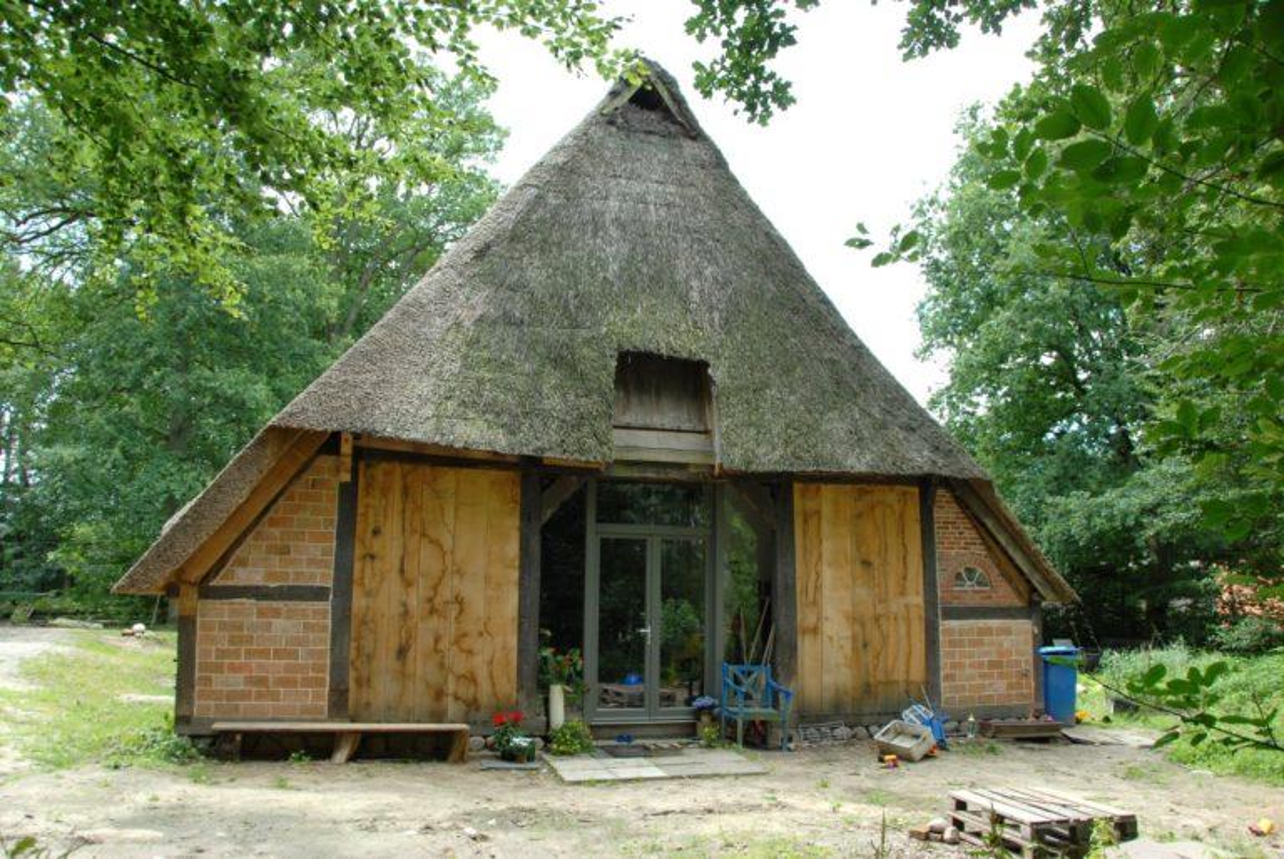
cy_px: 430
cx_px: 642
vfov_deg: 48.0
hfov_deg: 67.3
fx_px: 964
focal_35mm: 27
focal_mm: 18
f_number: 5
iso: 100
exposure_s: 1/100
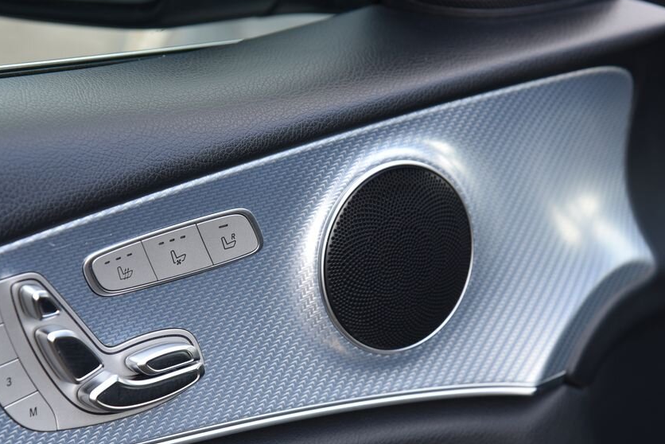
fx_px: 2716
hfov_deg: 14.0
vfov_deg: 9.3
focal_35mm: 147
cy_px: 234
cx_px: 301
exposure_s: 1/125
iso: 500
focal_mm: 120
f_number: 5.6
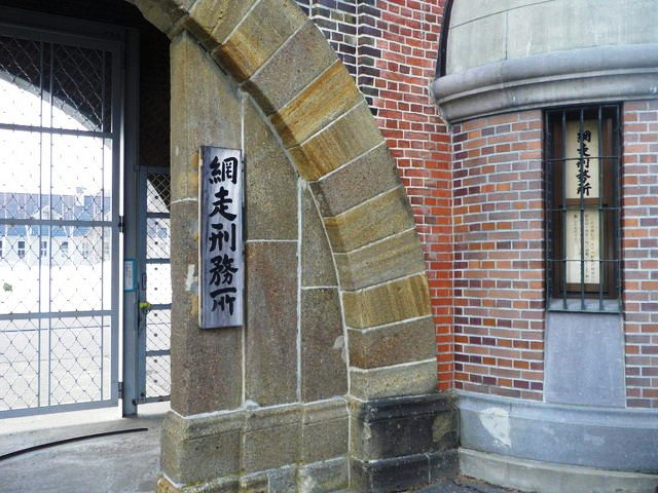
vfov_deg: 40.7
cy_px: 246
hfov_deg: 52.6
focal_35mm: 35
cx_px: 329
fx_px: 665
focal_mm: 6.2
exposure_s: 1/160
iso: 64
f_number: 3.8
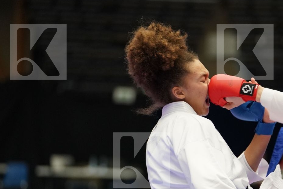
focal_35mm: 264
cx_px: 245
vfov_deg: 5.2
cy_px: 160
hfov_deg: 7.8
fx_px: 2075
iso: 3200
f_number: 2.8
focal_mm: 136
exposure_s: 1/1000
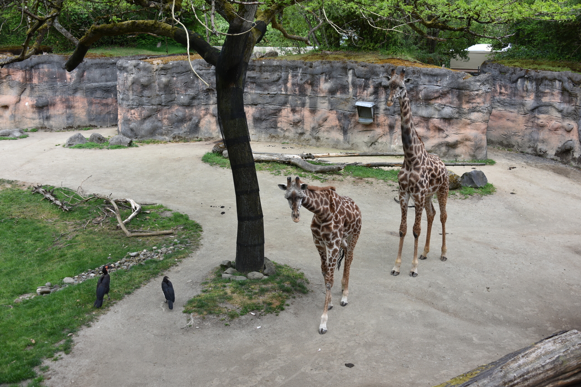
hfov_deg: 54.4
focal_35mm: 35
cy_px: 194
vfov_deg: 37.9
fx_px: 565
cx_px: 290
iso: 100
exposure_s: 1/125
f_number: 5.6
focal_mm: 35
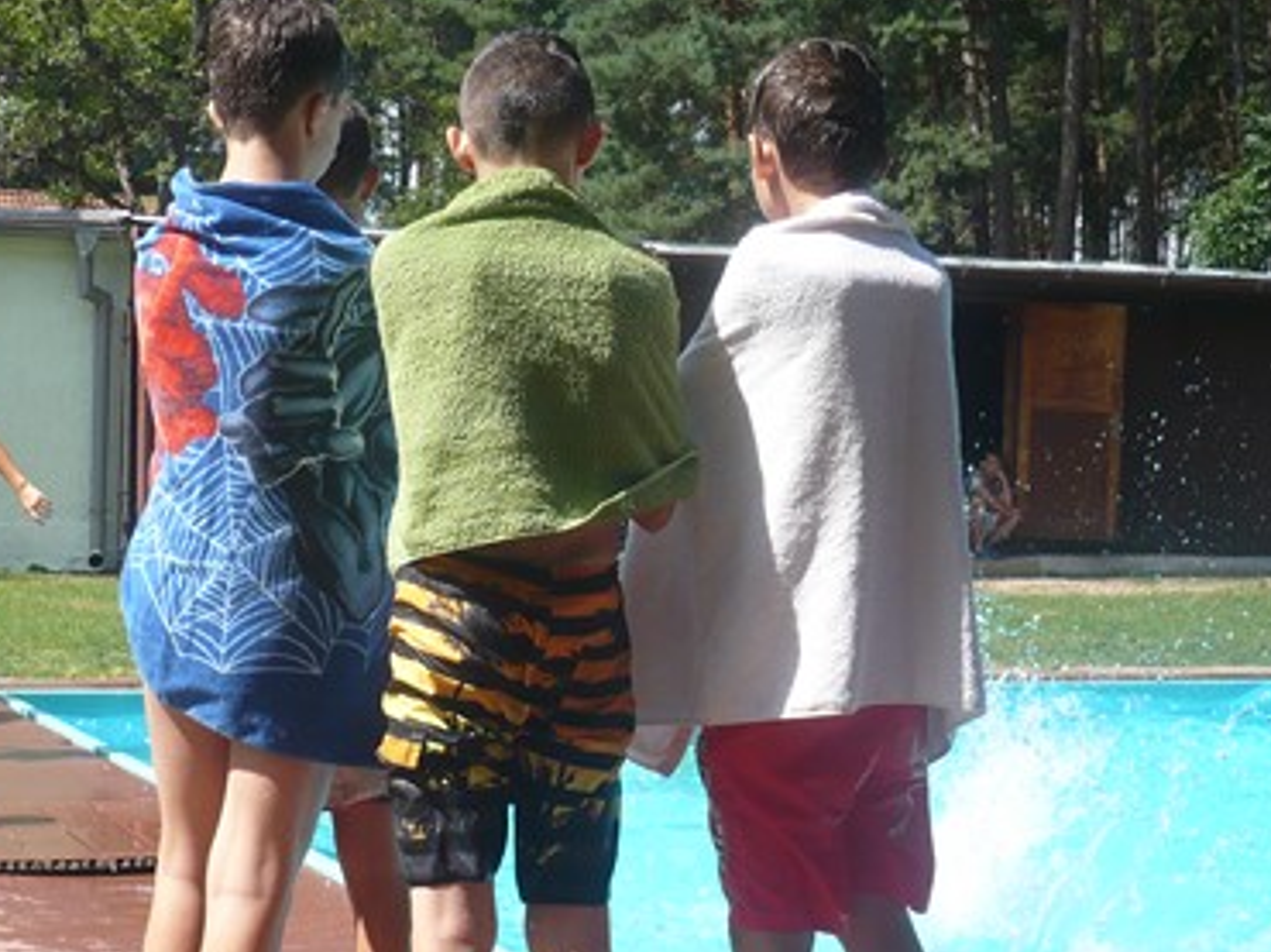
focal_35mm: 73
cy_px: 612
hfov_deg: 26.6
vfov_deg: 20.1
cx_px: 488
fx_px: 2679
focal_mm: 7.5
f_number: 3.2
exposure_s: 1/640
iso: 100
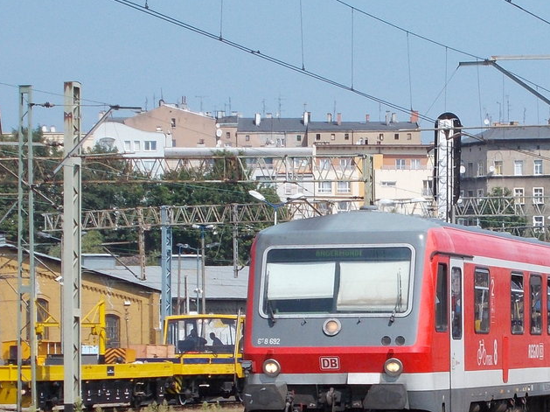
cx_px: 505
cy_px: 364
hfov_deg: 15.5
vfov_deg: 11.7
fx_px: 2001
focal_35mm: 126
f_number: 5.3
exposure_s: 1/500
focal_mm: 11.8
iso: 80
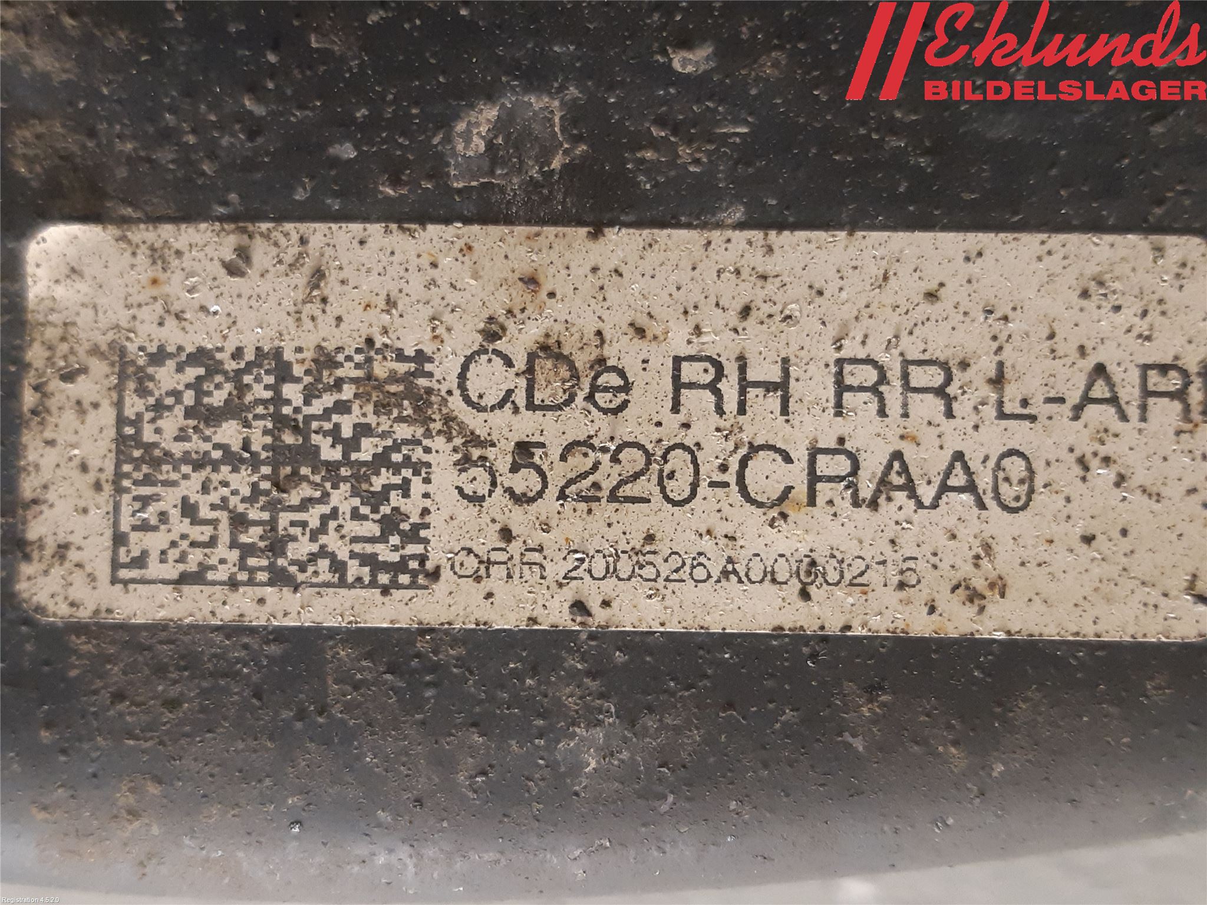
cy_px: 452
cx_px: 604
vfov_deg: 53.1
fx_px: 907
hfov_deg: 67.3
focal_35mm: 26
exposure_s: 1/25
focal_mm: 3.93
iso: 250
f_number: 1.7
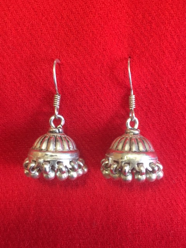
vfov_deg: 61.7
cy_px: 124
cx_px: 93
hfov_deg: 48.2
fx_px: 208
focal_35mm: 29
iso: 125
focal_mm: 4.15
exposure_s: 1/33
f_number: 2.2
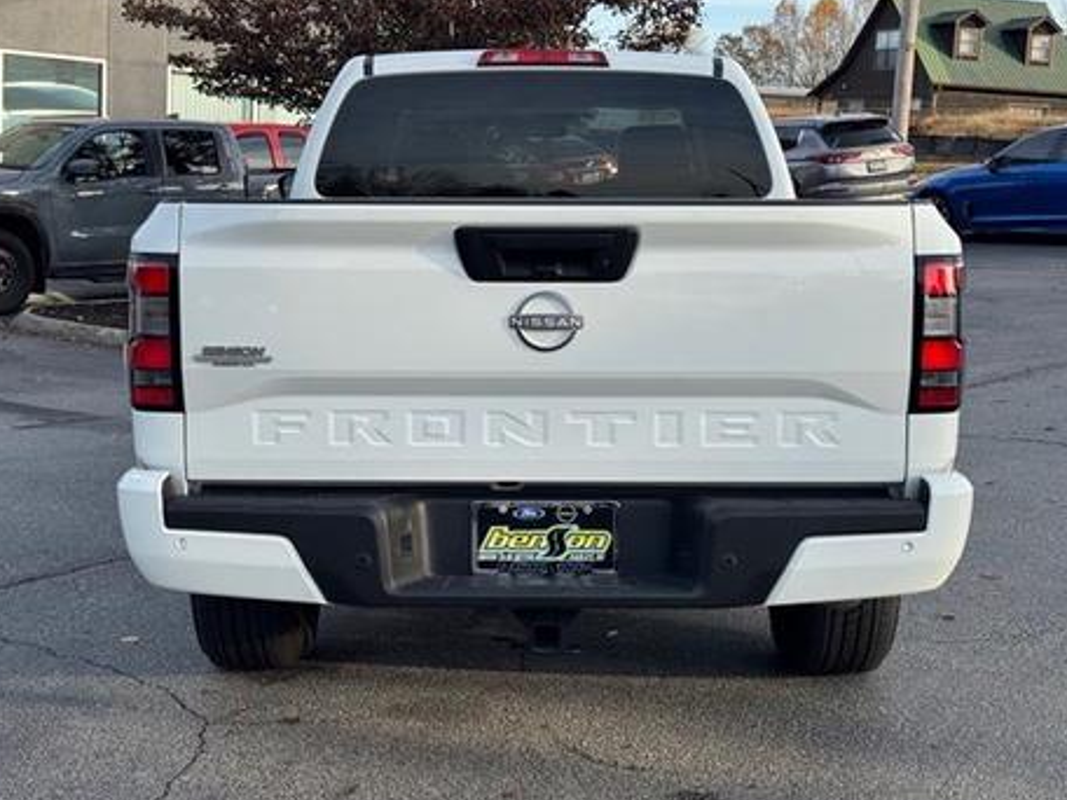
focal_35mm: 53
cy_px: 381
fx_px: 1634
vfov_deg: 27.5
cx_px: 552
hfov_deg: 36.2
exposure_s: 1/1637
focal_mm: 6.76
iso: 64
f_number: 1.78
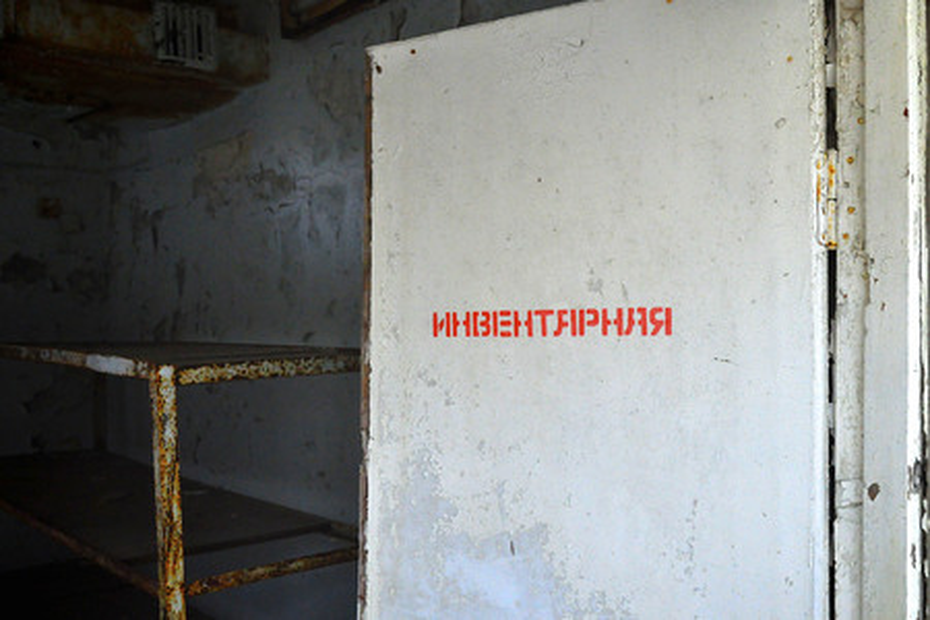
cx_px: 465
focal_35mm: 33
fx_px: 852
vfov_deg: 40.0
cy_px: 310
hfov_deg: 57.2
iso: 3200
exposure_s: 1/500
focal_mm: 22
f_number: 9
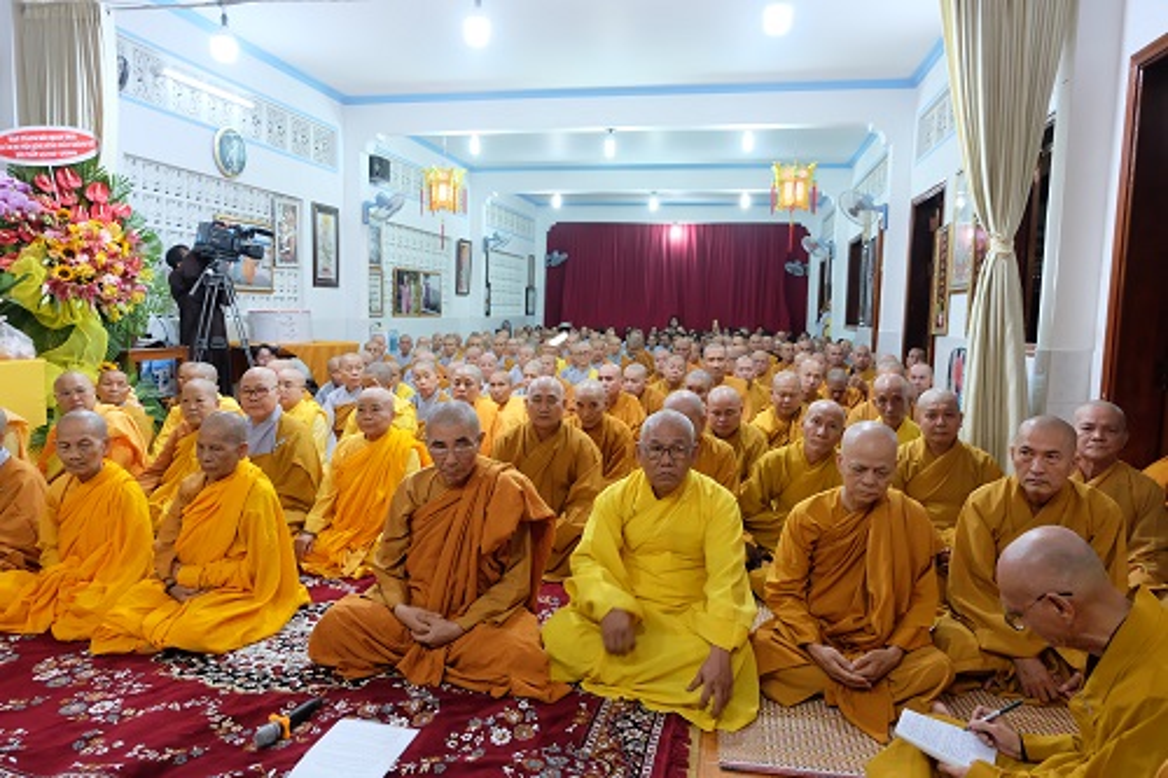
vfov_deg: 53.1
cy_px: 389
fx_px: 778
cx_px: 584
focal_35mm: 24
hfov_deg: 73.8
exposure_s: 1/60
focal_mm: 16
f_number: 3.5
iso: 2000
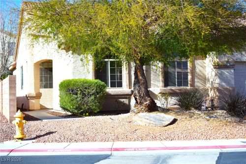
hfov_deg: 33.4
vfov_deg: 22.6
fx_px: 410
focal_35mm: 60
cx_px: 123
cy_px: 82
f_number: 2.8
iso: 160
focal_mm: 40
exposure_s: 1/4000
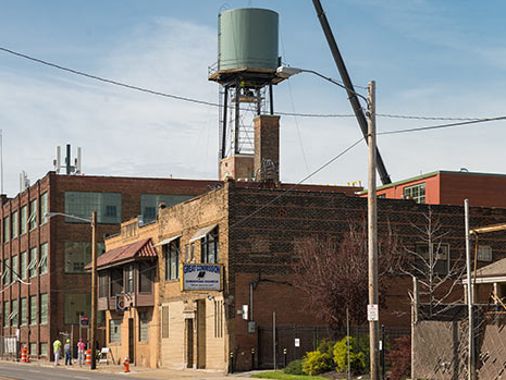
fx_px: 1228
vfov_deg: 17.6
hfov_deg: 23.2
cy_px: 174
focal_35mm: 84
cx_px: 193
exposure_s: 1/500
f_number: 9.5
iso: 200
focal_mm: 70
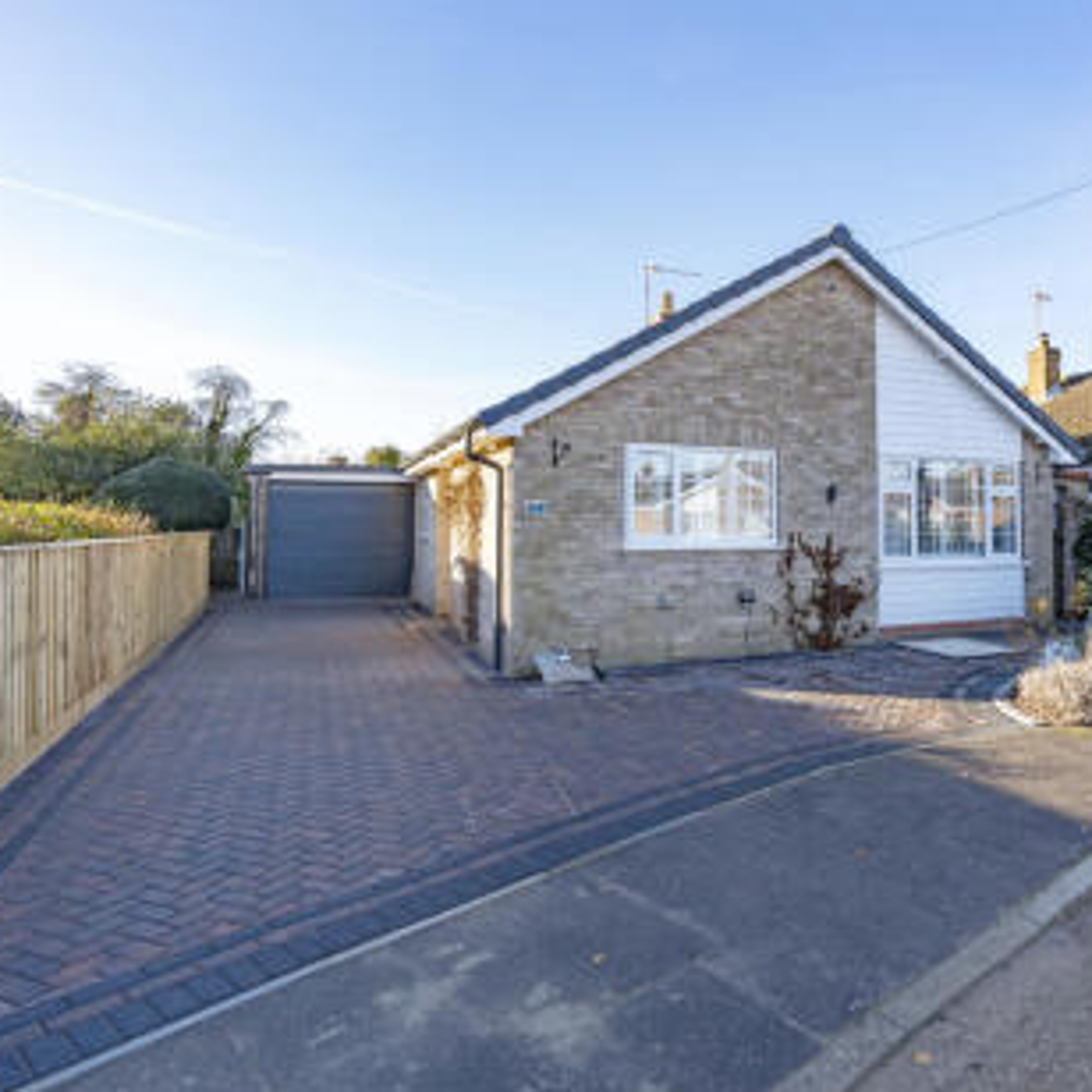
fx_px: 749
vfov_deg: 72.1
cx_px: 704
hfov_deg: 70.6
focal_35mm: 21
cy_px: 551
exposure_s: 1/50
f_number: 7.1
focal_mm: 16
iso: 100
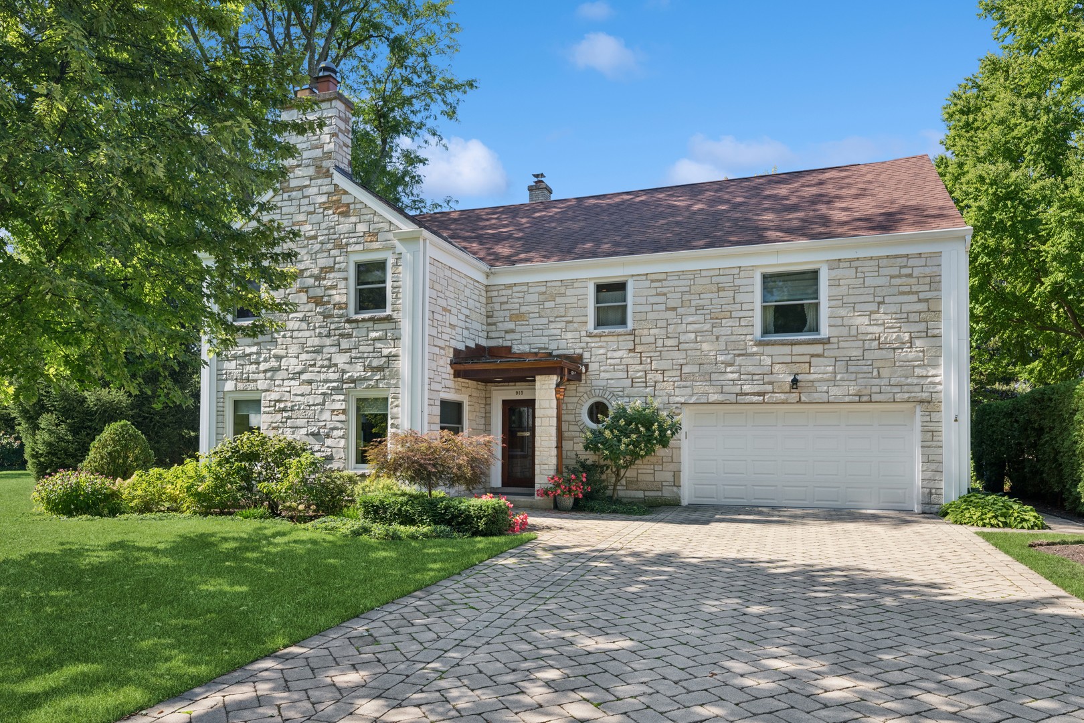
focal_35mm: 24
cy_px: 362
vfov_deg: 53.1
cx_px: 542
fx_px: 723
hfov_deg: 73.7
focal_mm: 24
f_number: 8
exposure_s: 1/100
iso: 400
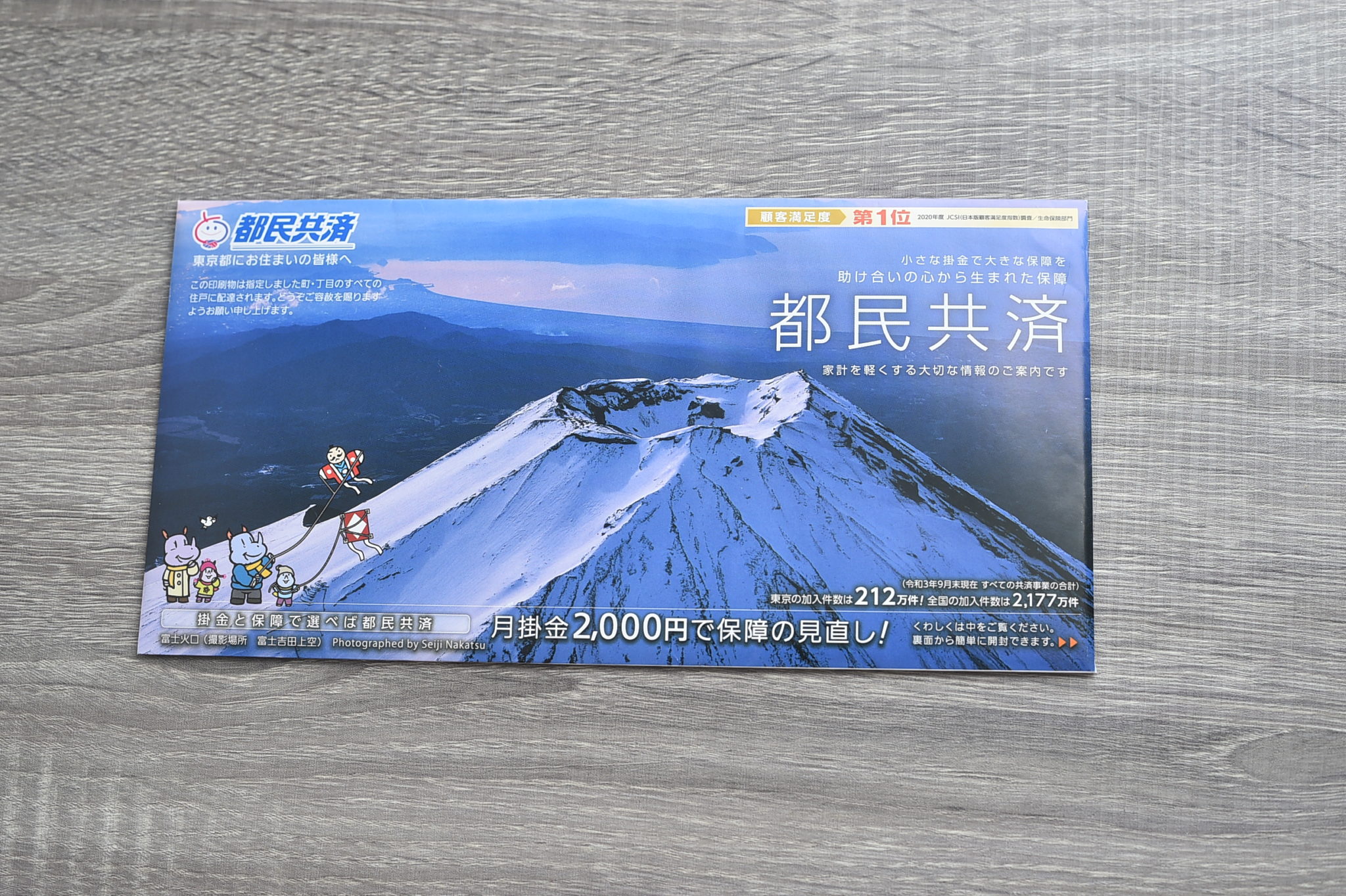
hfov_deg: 39.6
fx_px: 1868
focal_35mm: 50
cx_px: 673
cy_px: 448
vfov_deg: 27.0
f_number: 6.3
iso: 400
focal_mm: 50
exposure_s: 1/80
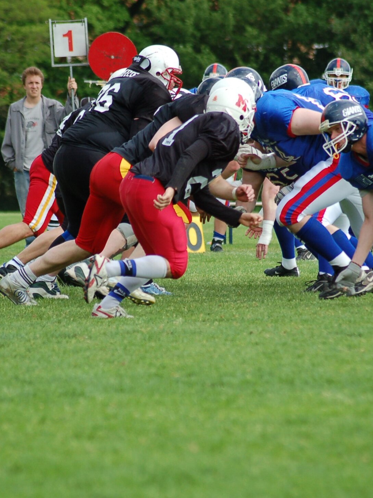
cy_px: 249
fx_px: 5317
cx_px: 196
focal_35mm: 370
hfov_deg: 4.0
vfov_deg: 5.4
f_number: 4.8
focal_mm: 170
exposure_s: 1/1000
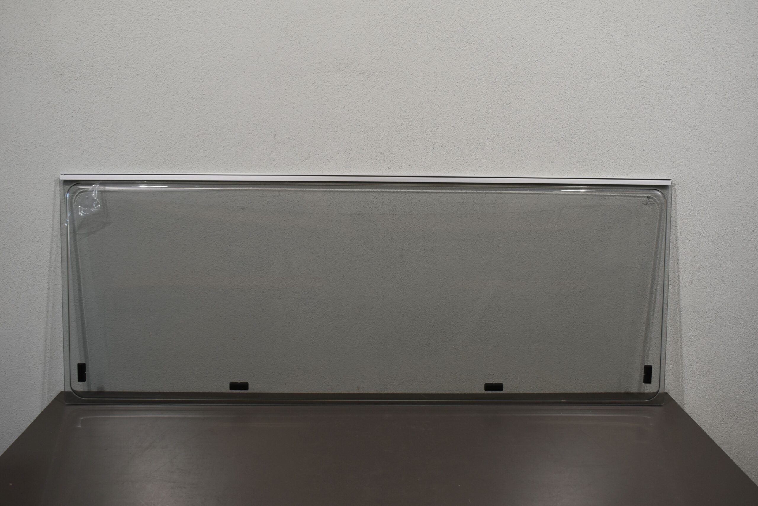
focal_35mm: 36
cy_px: 253
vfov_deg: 36.9
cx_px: 379
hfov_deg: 53.1
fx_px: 758
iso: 360
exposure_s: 1/125
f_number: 5.6
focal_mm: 24
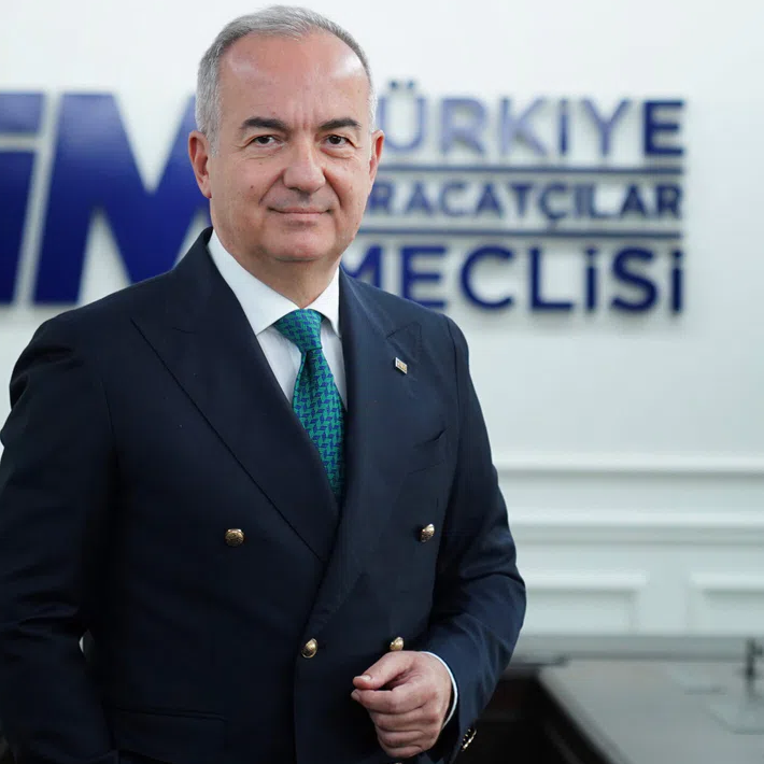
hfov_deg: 10.8
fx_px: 4020
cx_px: 250
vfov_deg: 10.9
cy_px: 402
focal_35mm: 161
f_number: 2.8
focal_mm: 70
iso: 800
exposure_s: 1/50
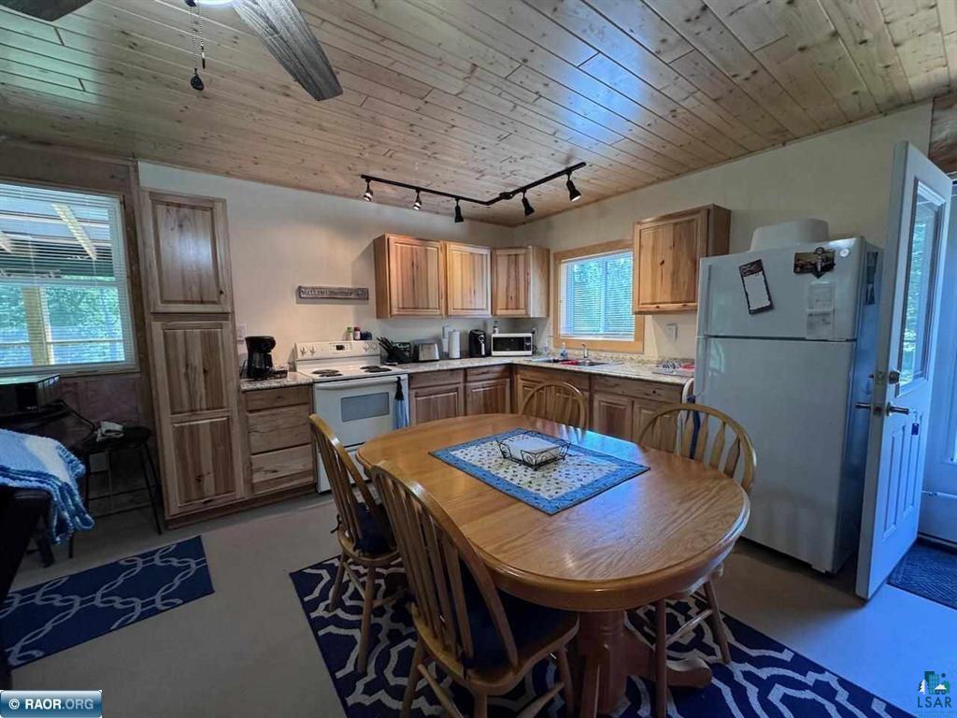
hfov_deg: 102.1
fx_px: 387
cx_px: 478
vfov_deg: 85.7
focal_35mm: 14
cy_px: 359
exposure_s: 1/120
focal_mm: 2.22
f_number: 2.2
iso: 320
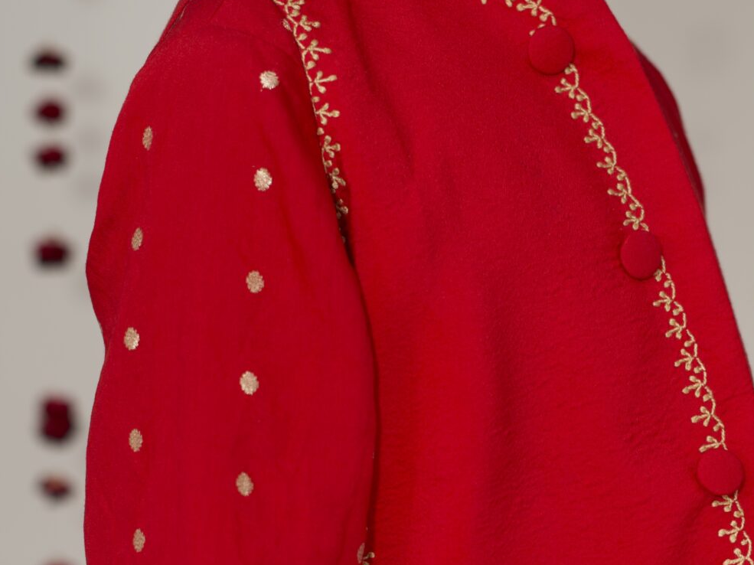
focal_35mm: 125
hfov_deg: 15.7
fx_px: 2722
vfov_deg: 11.5
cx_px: 499
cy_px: 729
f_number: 3.2
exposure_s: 1/250
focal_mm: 50
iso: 80
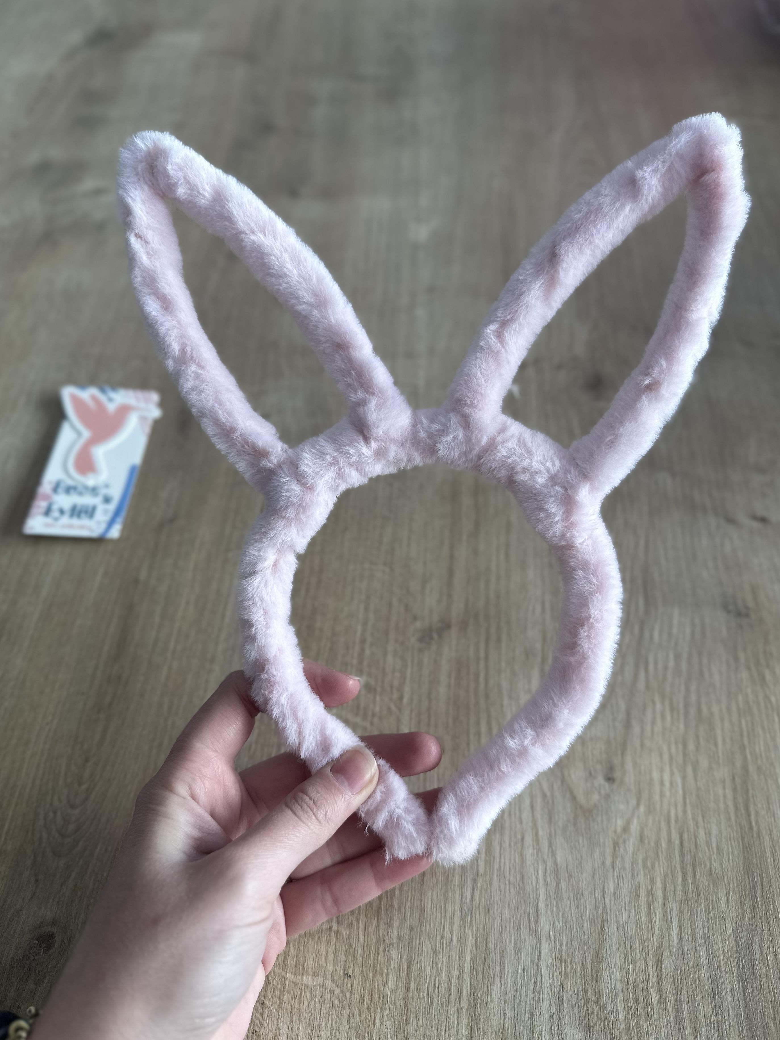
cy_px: 520
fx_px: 721
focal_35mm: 24
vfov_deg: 71.6
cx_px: 390
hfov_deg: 56.8
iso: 64
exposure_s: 1/220
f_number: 1.78
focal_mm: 6.86
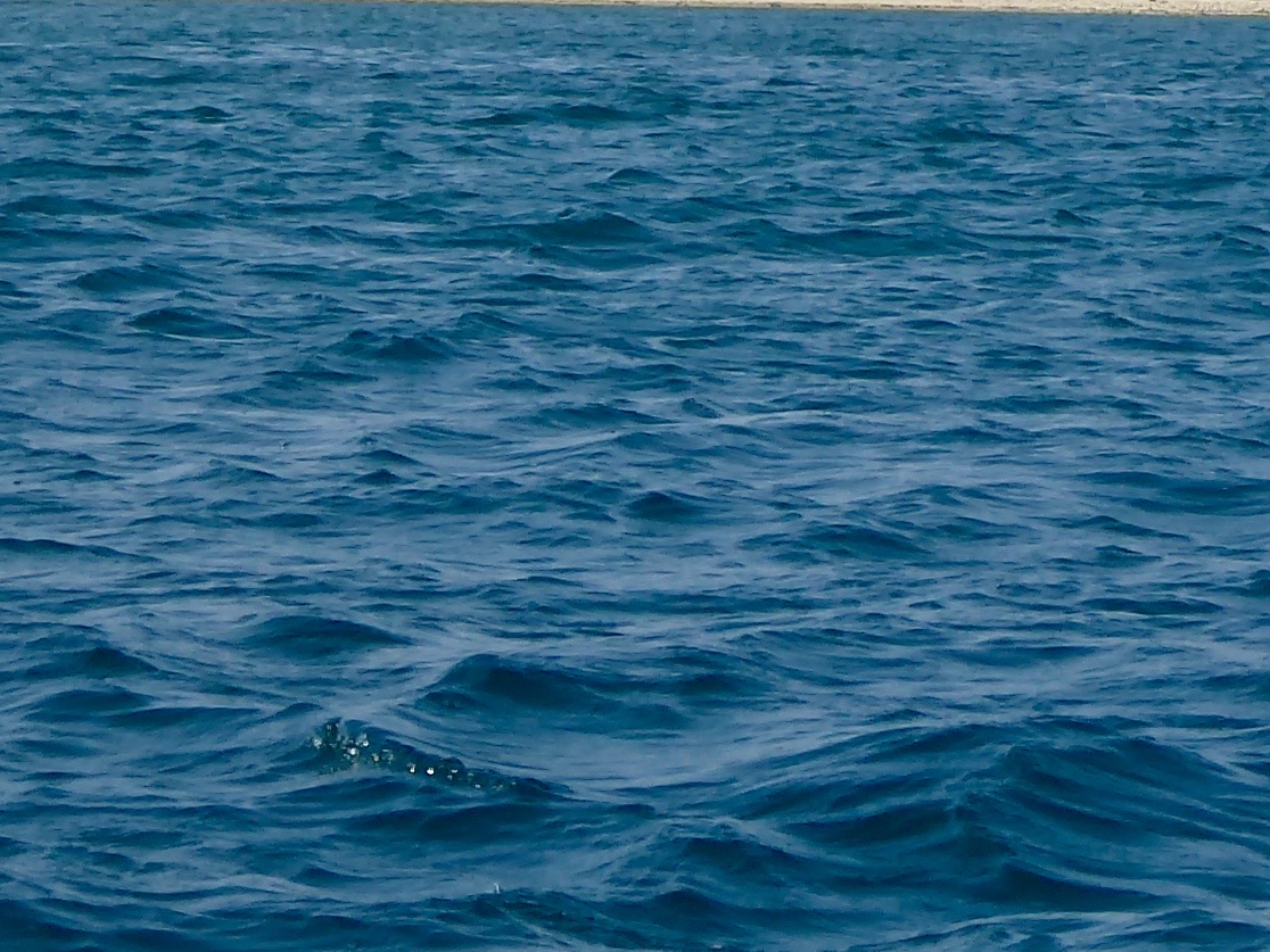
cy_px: -367
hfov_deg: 8.5
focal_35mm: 233
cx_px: 926
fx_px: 8548
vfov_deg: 6.3
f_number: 4.4
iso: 80
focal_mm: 11.7
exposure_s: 1/640
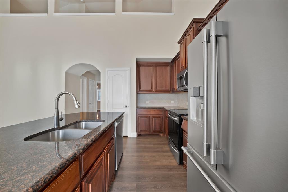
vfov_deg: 90.0
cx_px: 144
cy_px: 96
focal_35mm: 12
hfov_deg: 112.6
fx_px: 96
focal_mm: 12
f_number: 9
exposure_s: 1/3
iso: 640
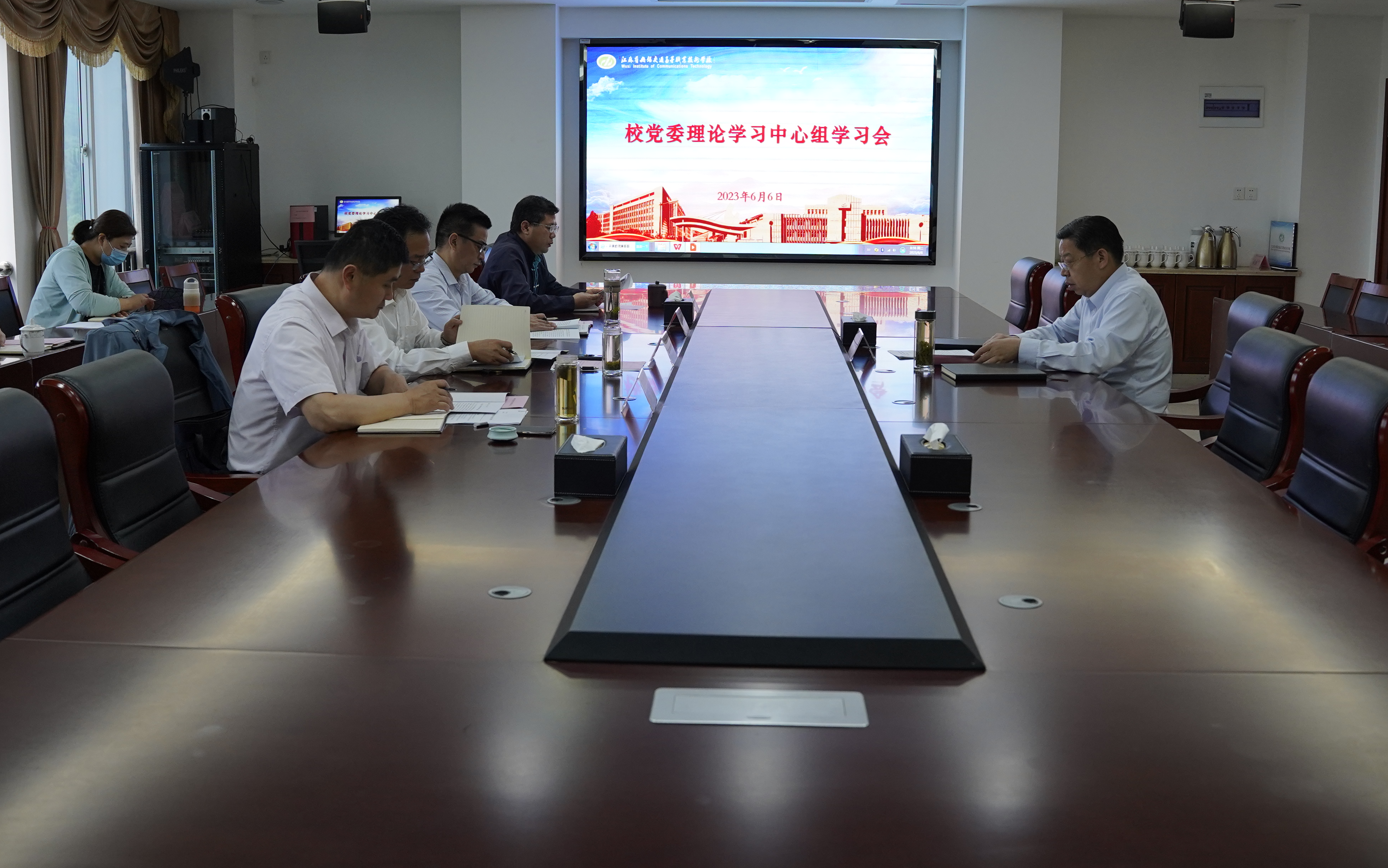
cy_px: 404
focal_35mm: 37
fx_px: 1400
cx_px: 694
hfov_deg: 52.8
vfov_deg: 34.4
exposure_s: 1/160
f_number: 4
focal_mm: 24
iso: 1000
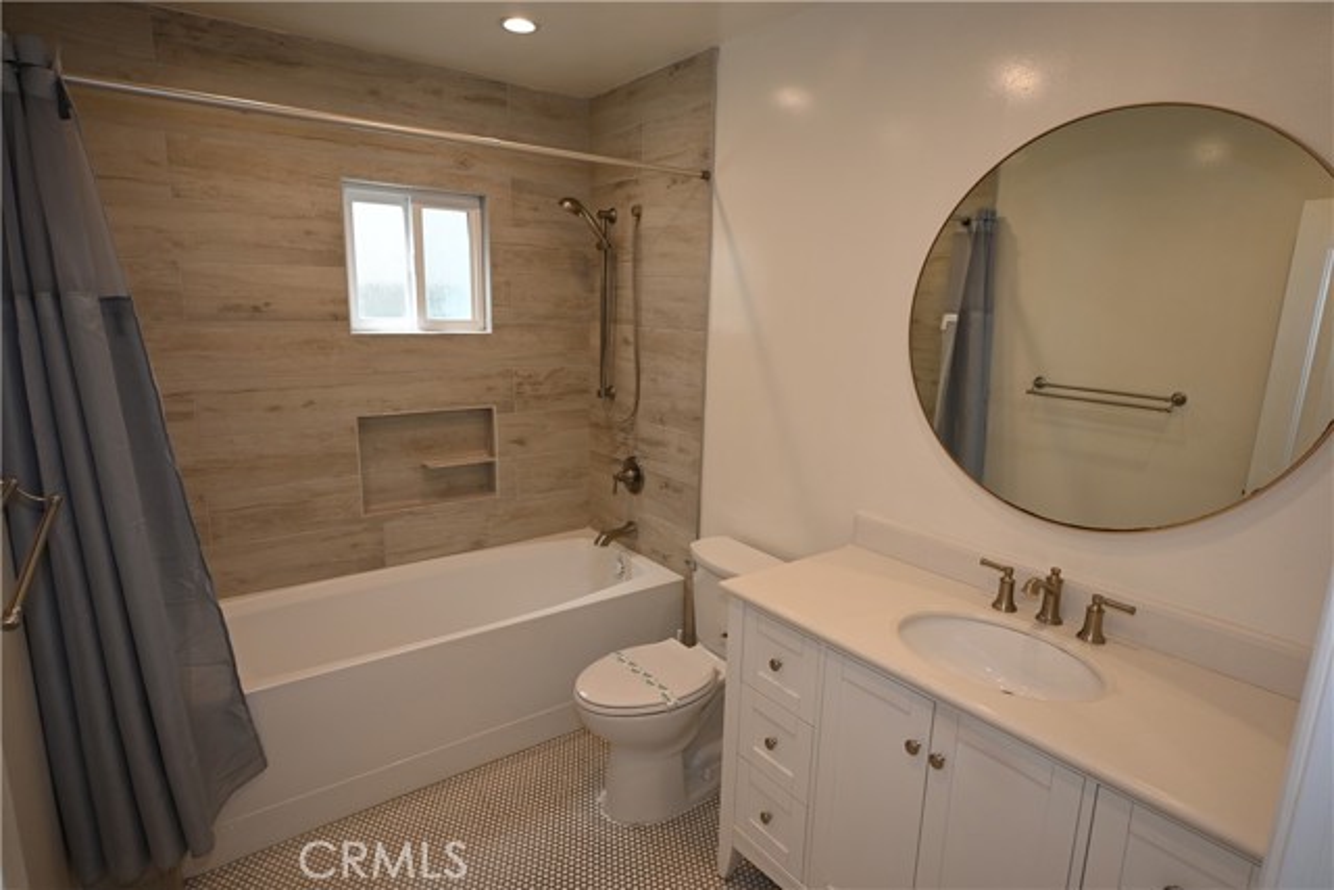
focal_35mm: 20
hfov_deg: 85.4
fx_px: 723
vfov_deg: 63.2
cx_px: 667
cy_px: 445
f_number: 4.5
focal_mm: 13
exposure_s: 1/80
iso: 200
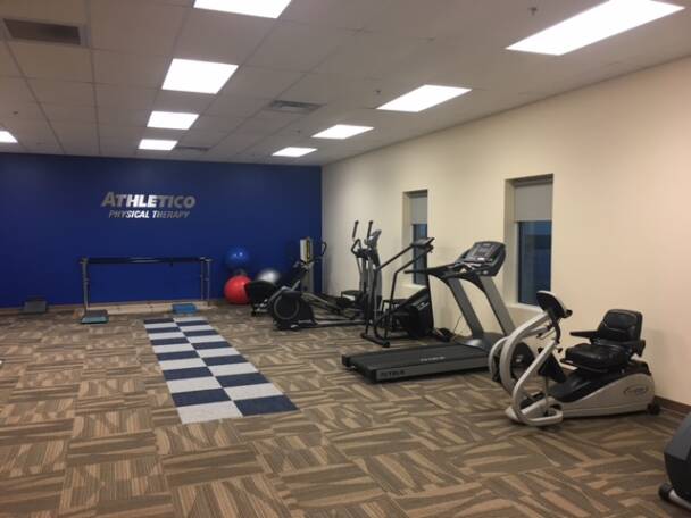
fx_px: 579
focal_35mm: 29
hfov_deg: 61.7
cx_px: 346
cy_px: 259
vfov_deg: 48.2
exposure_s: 1/30
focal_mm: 4.15
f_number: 2.2
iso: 40
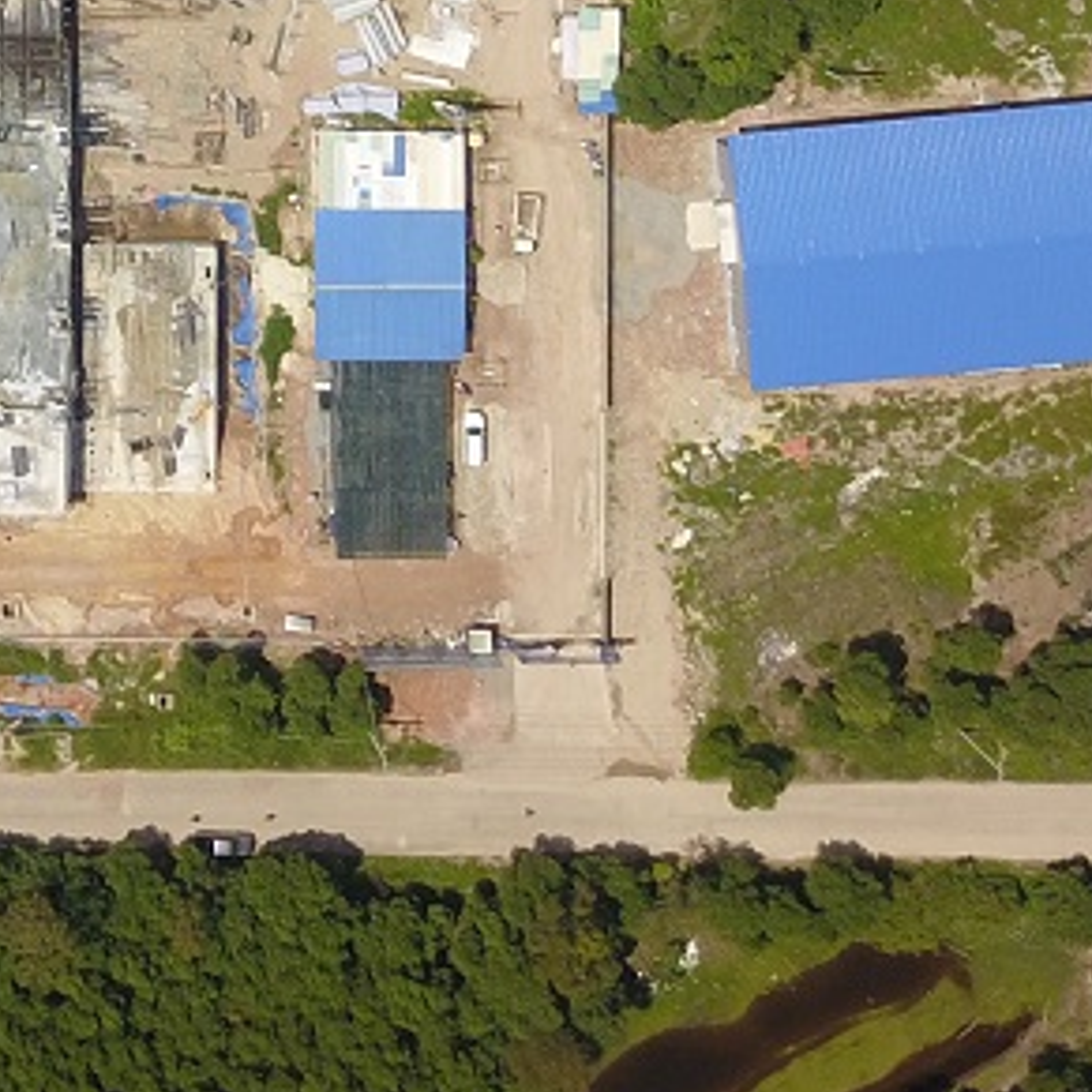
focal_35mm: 101
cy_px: -405
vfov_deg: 16.1
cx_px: -323
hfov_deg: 16.3
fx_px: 3605
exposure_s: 1/1600
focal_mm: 4.73
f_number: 2.2
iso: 100
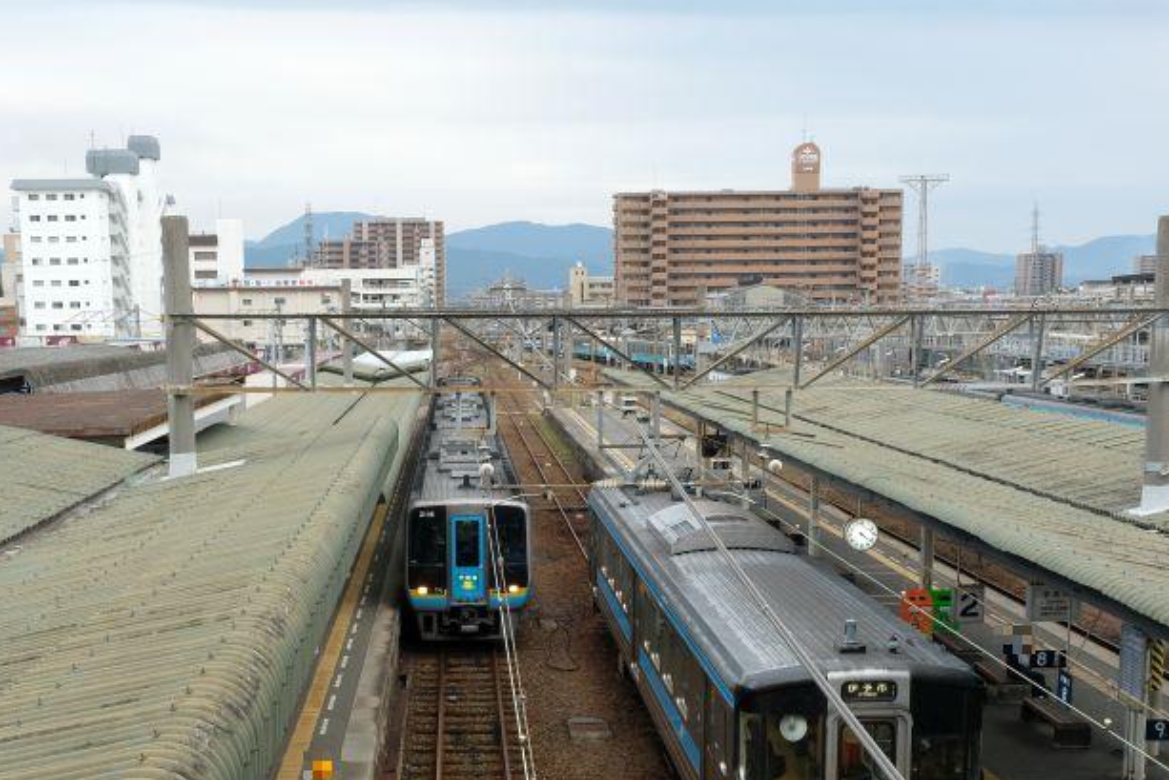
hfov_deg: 41.8
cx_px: 484
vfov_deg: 28.4
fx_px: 1526
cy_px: 547
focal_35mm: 47
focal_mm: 21.4
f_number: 9
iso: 1000
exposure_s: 1/60
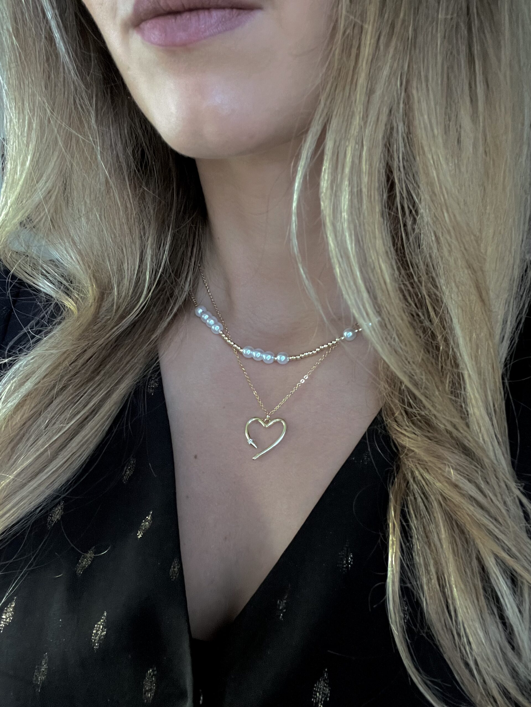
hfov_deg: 46.8
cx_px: 266
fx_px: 614
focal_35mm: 30
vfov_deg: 60.0
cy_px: 354
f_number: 2.2
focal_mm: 2.71
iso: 400
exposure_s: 1/37
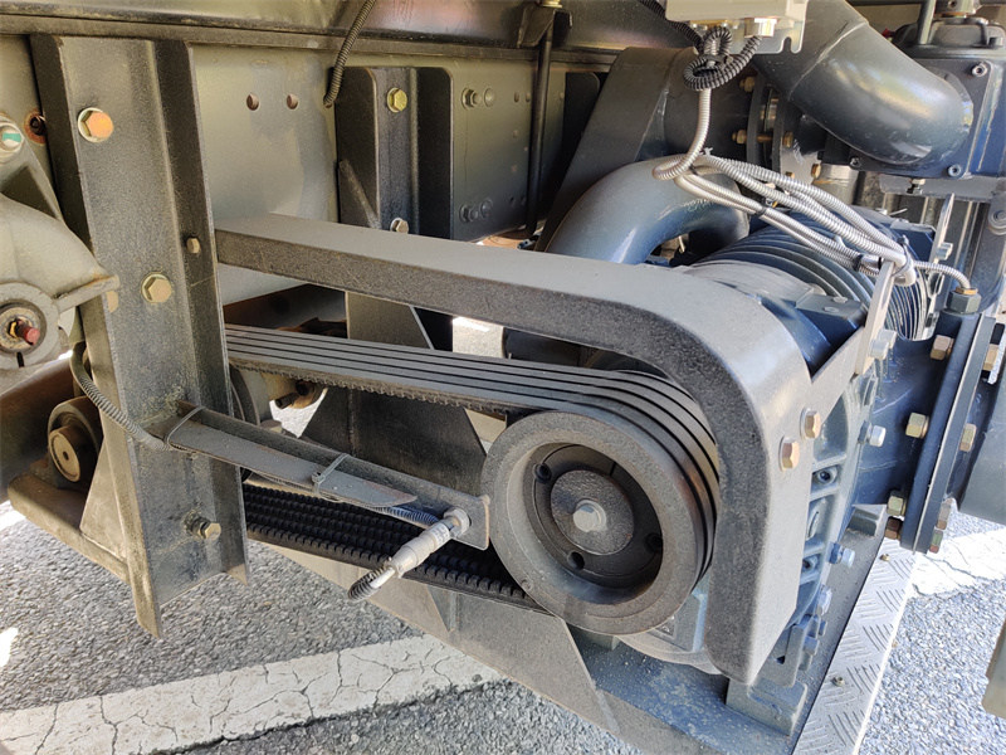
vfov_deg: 51.4
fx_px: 785
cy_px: 378
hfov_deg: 65.3
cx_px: 503
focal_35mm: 27
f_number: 1.65
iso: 125
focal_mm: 4.75
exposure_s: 1/50
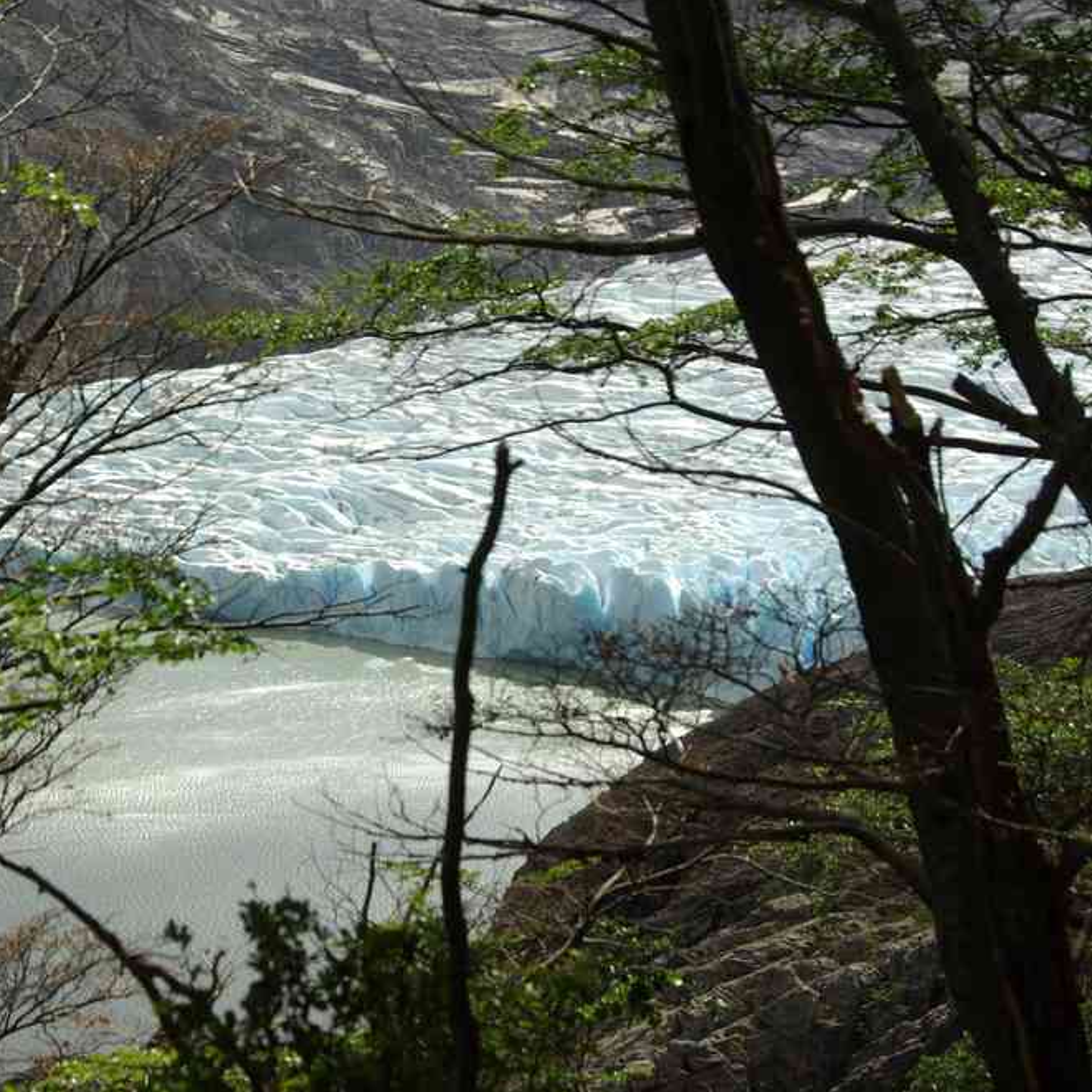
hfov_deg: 15.5
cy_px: 547
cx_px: 266
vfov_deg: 15.6
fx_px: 3997
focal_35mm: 112
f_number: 9.5
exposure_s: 1/250
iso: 100
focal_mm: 57.5
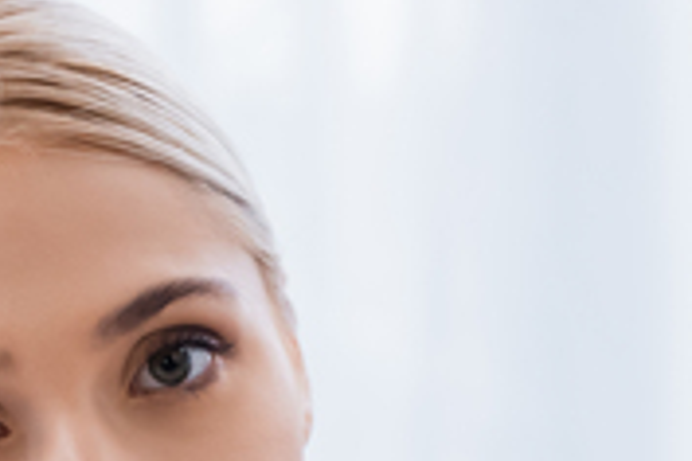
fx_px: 4555
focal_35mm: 237
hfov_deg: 8.6
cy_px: 1004
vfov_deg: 5.6
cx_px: 841
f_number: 3.5
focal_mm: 50
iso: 500
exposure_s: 1/125
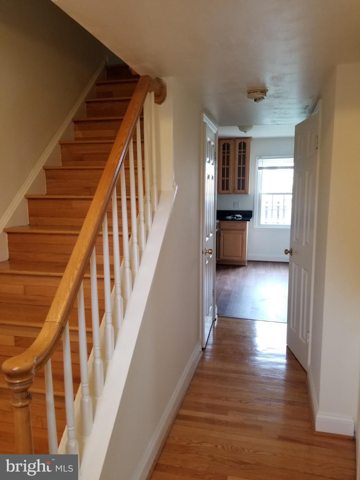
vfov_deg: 67.3
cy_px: 240
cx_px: 180
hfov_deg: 53.1
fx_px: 361
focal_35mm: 26
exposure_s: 1/30
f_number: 1.7
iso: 160
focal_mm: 4.25
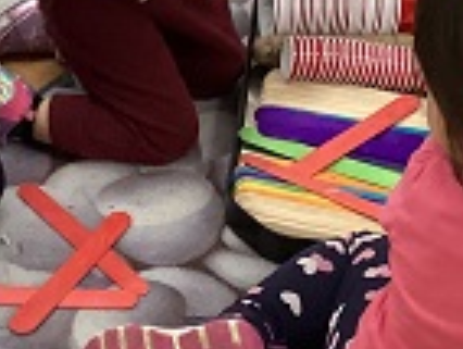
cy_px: 99
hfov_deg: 17.8
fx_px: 1460
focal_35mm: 109
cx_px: 82
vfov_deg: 13.6
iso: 500
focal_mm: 3.3
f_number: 2.4
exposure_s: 1/30
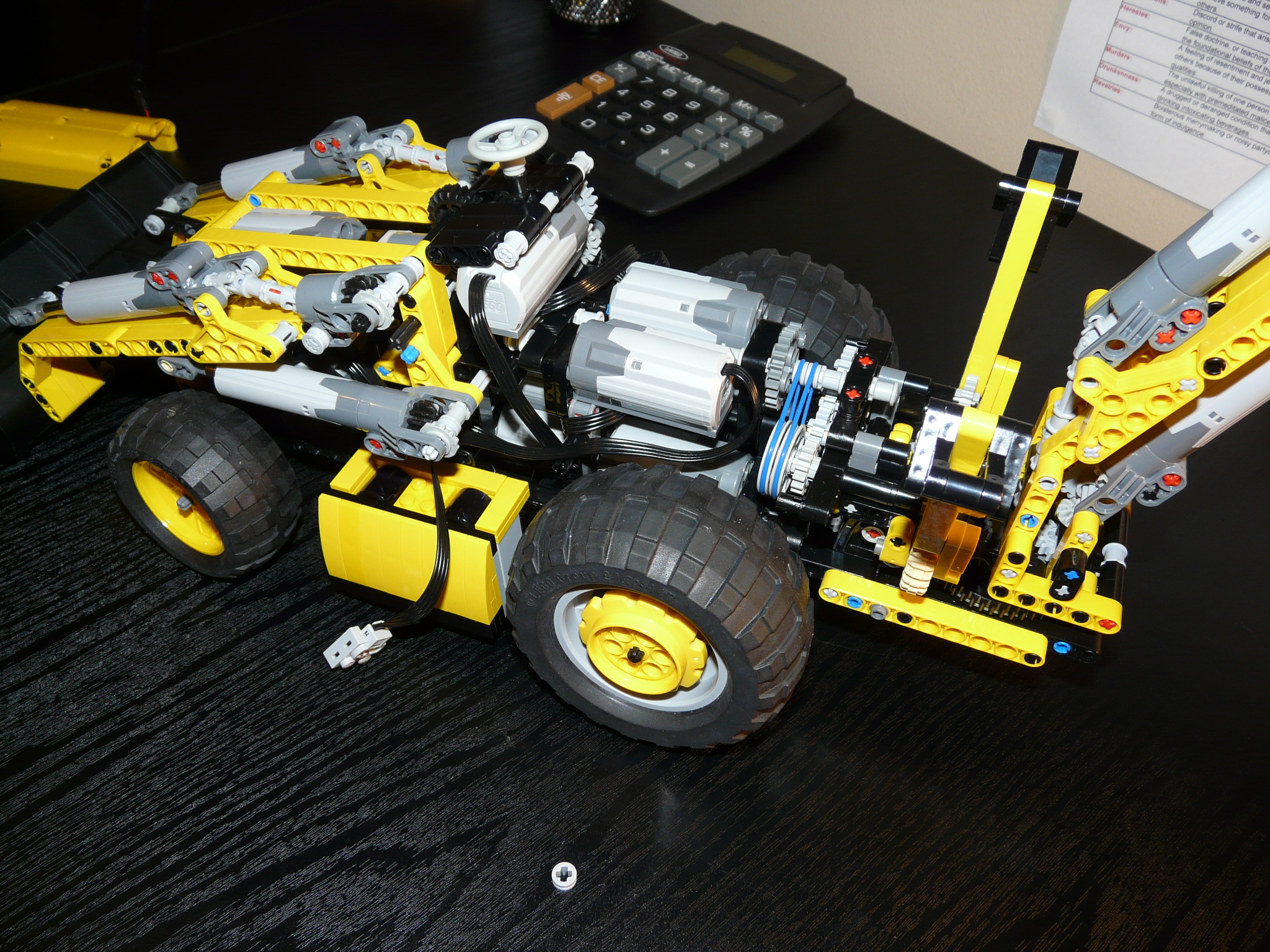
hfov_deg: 63.4
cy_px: 476
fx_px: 1027
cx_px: 635
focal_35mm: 28
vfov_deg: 49.7
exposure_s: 1/25
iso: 100
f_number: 2.8
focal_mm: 4.6
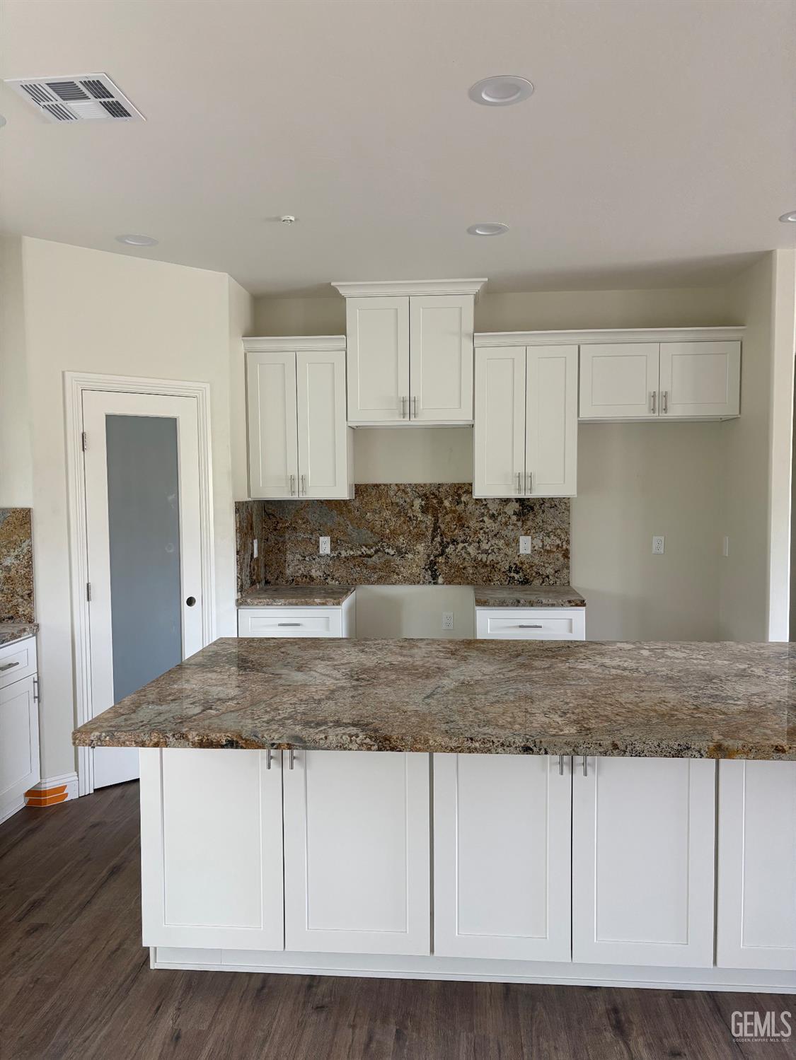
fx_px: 797
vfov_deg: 67.3
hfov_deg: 53.1
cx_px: 398
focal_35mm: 26
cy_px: 530
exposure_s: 1/77
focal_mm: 5.96
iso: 125
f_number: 1.6
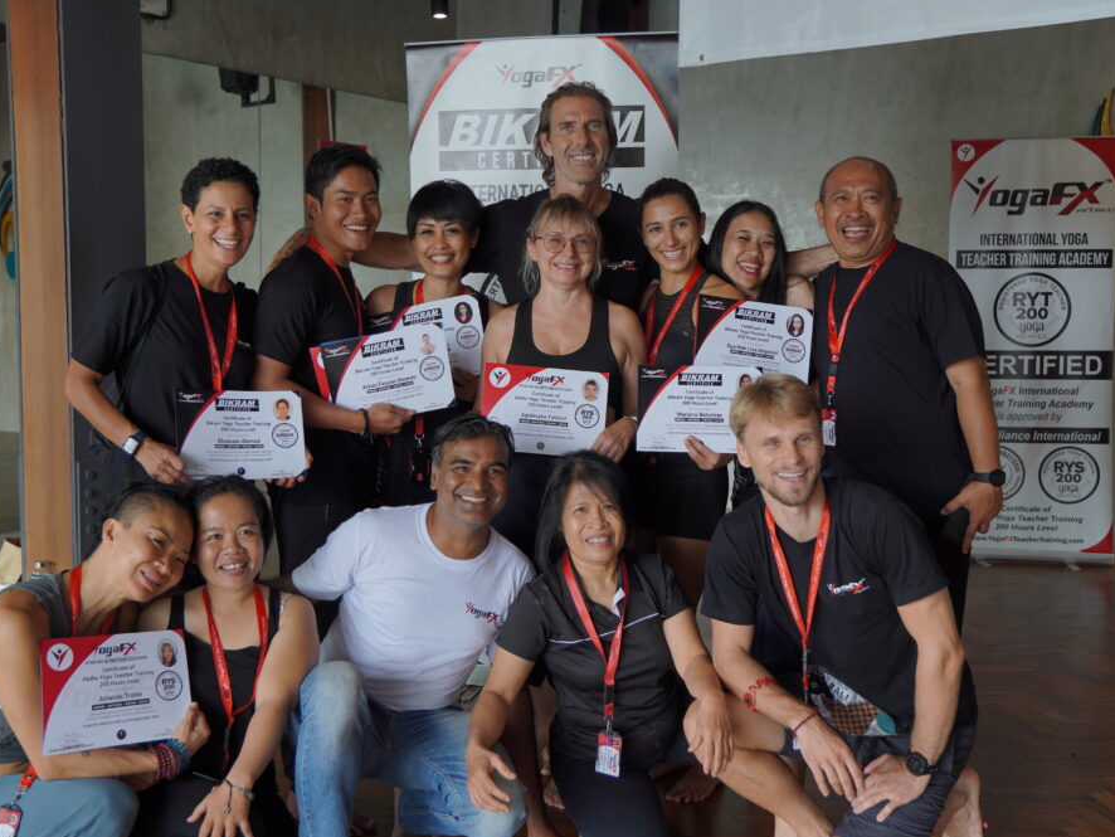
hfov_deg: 46.8
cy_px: 420
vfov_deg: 36.0
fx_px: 1289
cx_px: 535
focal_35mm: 40
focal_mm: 24
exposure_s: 1/90
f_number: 2.8
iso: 100
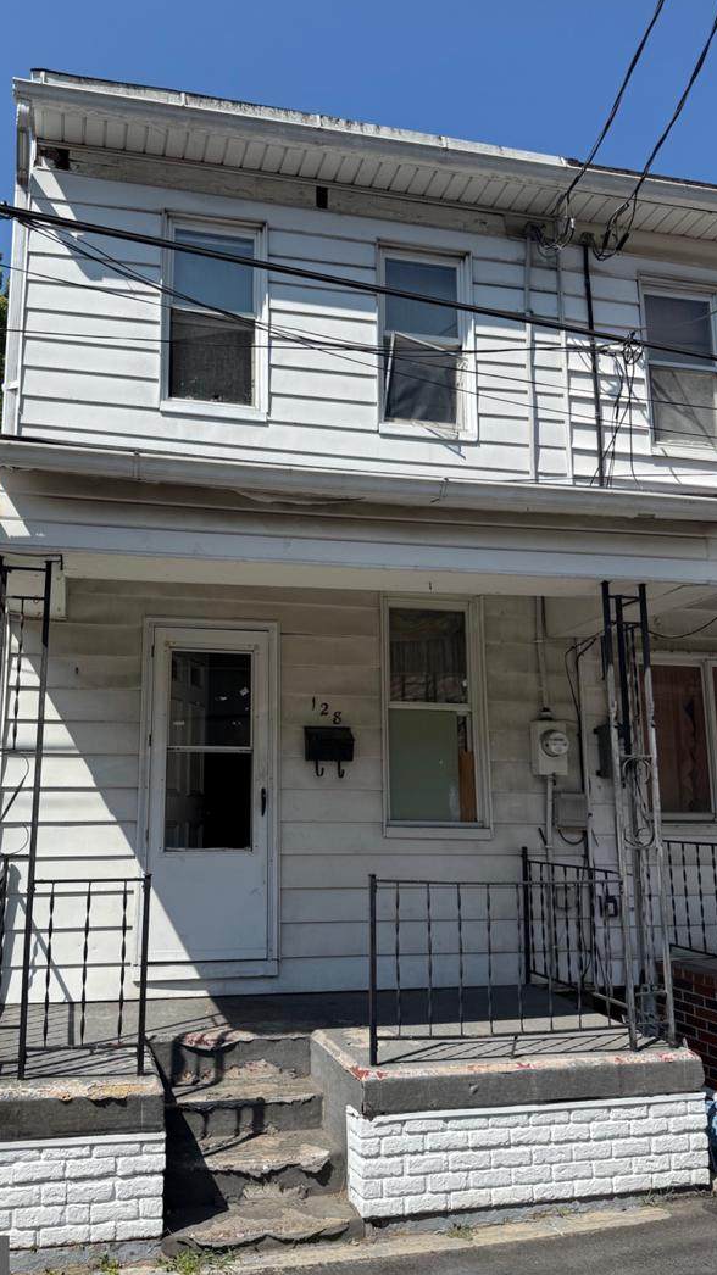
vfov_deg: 69.9
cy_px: 647
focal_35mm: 27
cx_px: 289
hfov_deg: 42.7
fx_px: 913
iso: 80
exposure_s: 1/4673
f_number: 1.78
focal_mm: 6.76
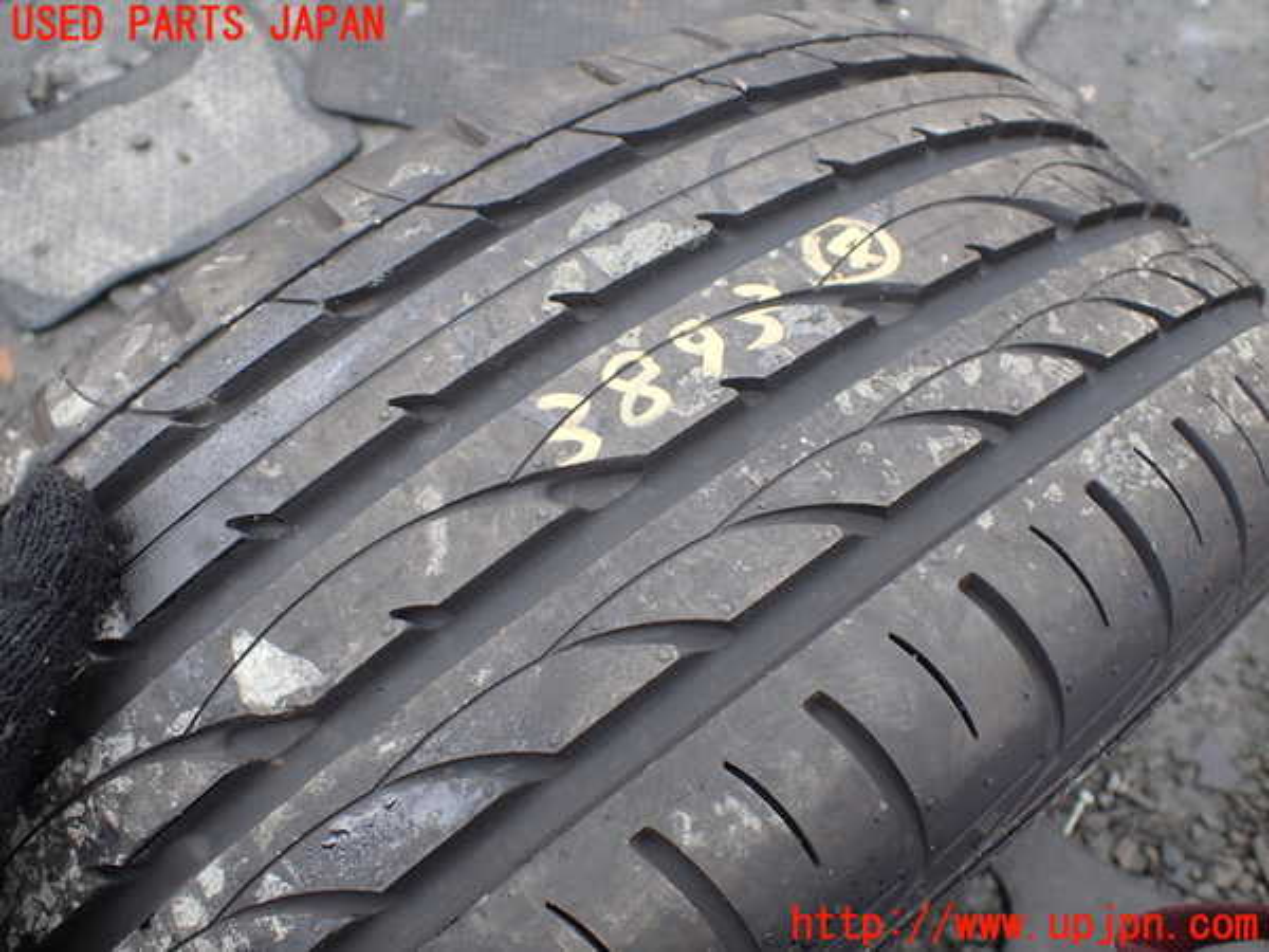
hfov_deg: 60.0
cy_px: 476
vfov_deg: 46.8
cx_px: 634
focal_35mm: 30
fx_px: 1100
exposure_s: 1/125
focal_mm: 5.4
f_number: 2.3
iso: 125
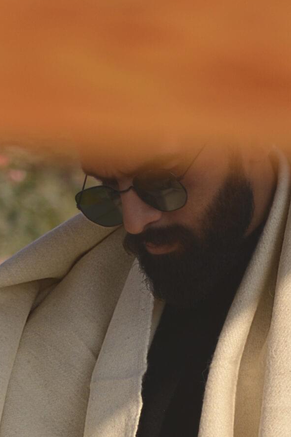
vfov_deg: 6.8
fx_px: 3663
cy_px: 566
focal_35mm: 302
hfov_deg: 4.5
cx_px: 172
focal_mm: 70
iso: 200
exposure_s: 1/2500
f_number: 4
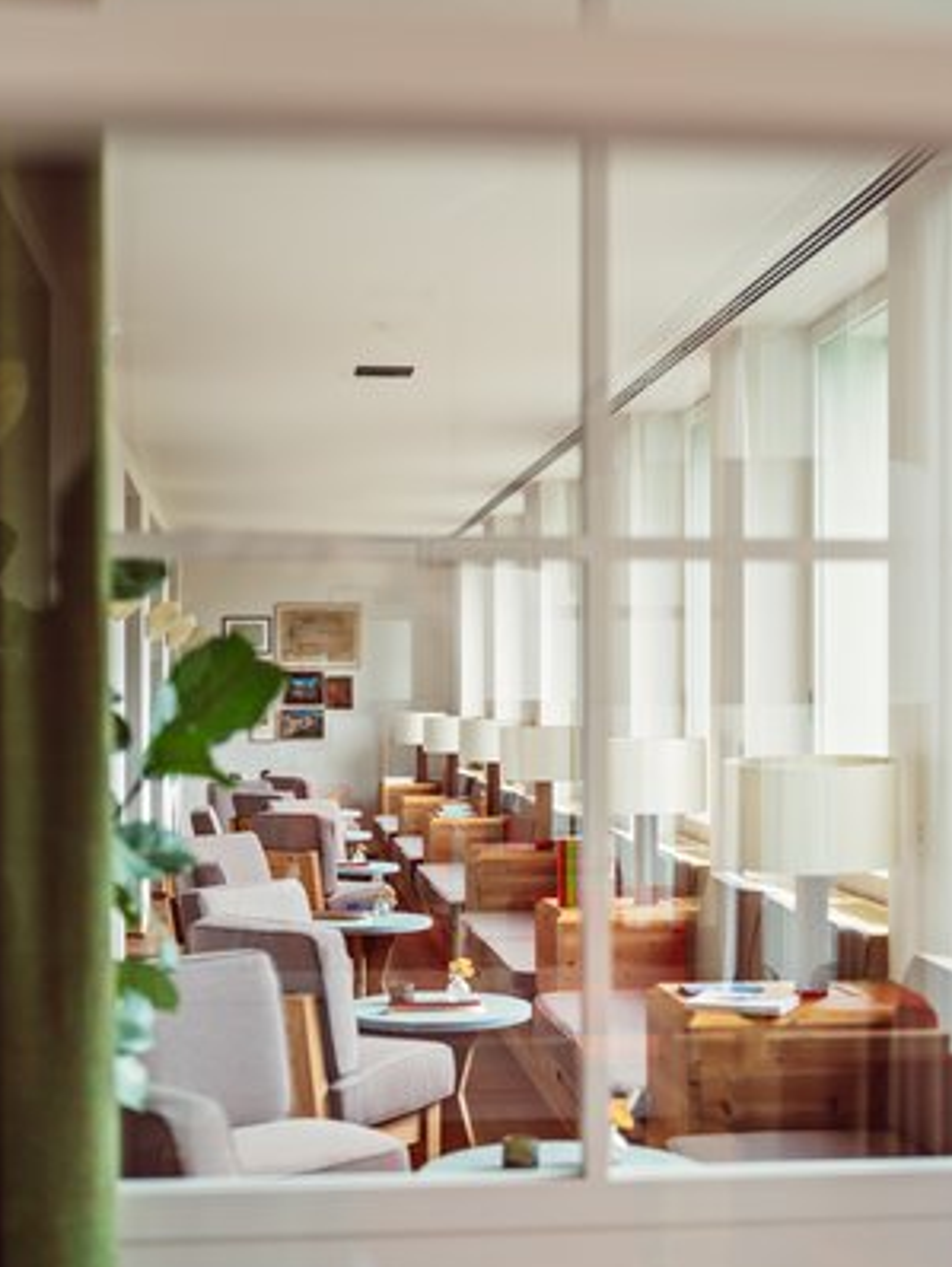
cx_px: 494
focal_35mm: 53
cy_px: 678
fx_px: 1941
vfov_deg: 36.1
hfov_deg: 27.6
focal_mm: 55
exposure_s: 1/60
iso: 100
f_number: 2.2
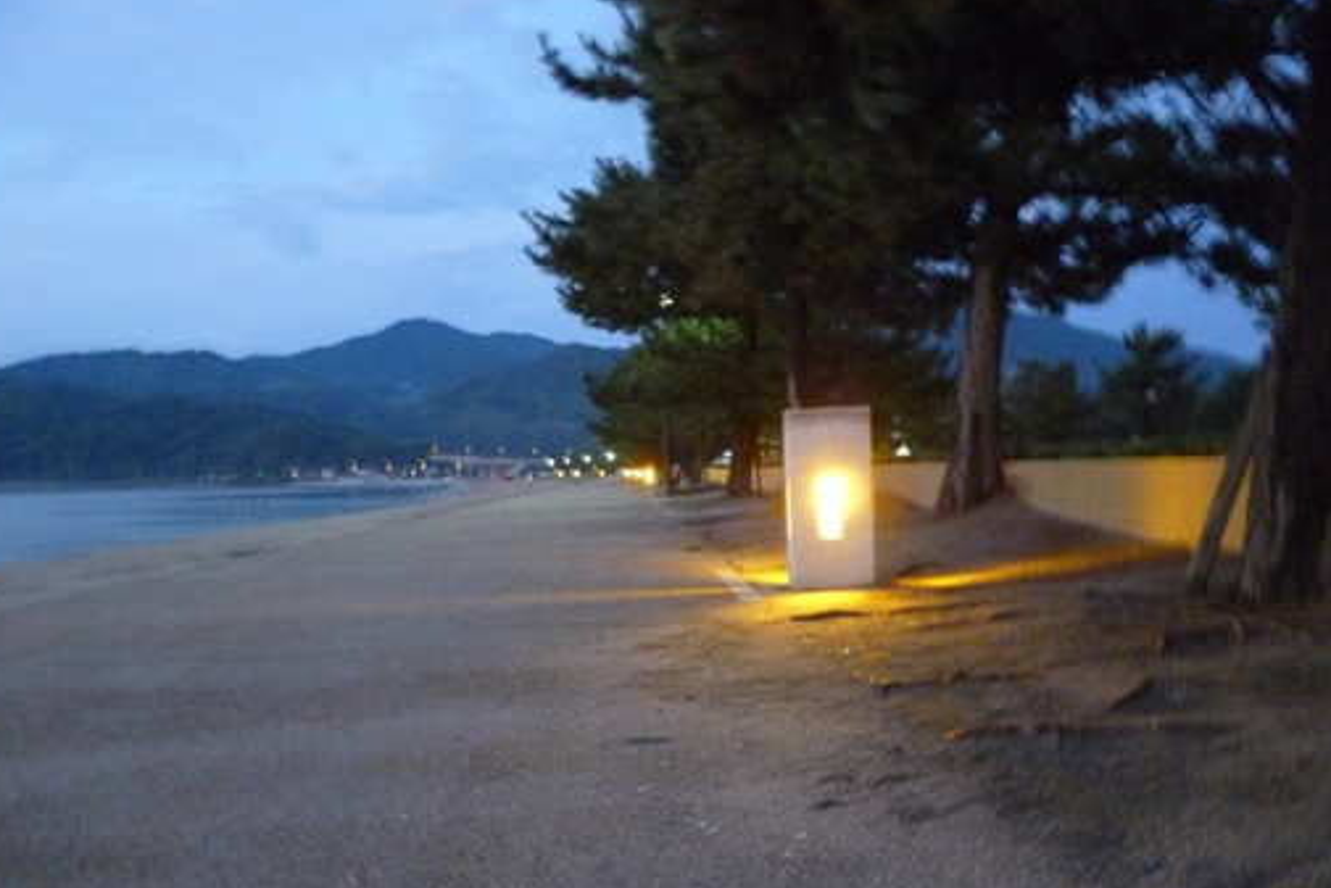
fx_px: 1109
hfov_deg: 61.9
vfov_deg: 43.6
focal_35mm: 30
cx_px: 648
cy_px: 464
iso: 640
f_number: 3.1
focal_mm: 5
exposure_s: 1/4
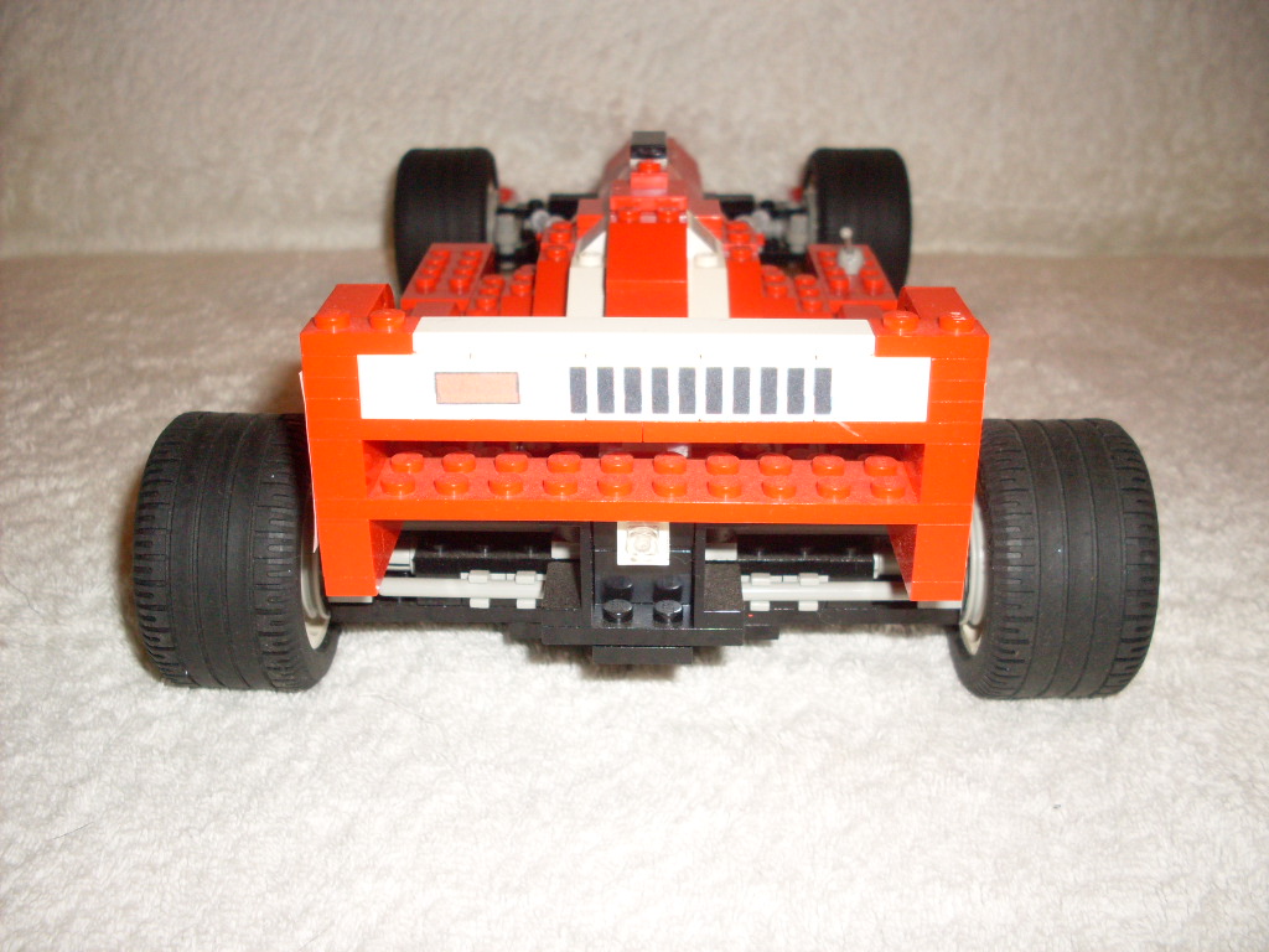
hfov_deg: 49.0
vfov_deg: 37.7
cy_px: 476
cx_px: 634
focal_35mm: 38
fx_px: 1393
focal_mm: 6.3
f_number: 2.8
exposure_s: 1/45
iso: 100
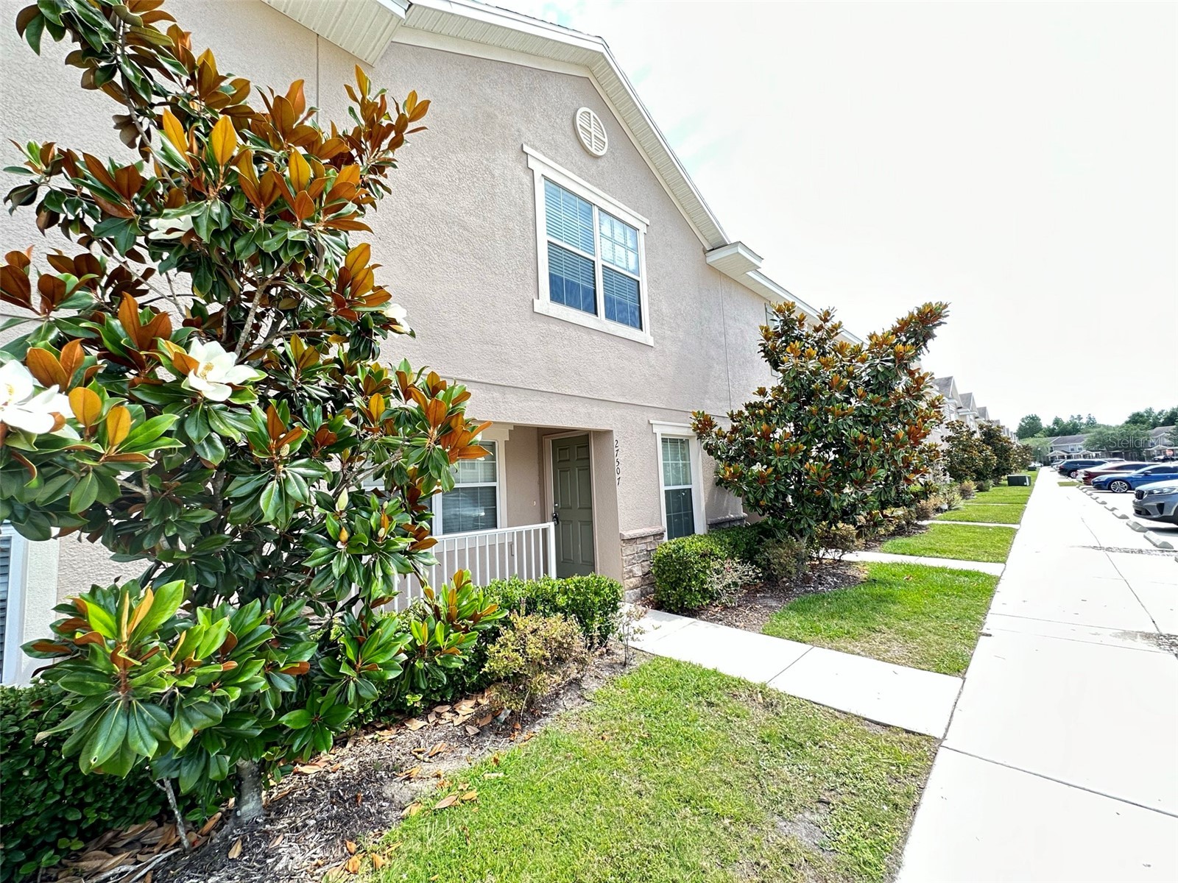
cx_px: 589
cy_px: 442
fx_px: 476
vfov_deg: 85.7
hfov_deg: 102.1
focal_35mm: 14
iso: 40
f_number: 2.2
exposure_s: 1/184
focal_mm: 2.22
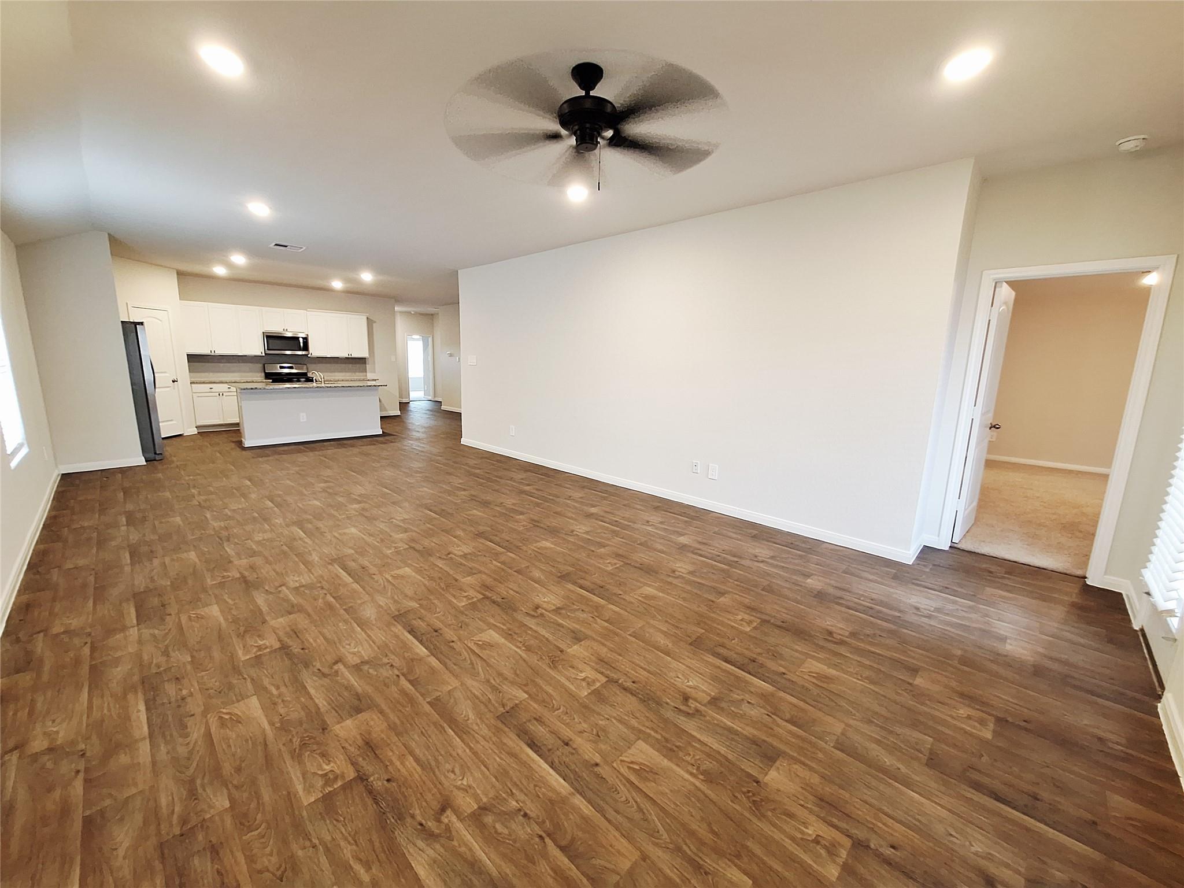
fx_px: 445
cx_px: 592
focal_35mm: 13
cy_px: 444
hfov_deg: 106.2
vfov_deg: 89.9
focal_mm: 1.74
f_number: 2.2
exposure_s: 1/25
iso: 200
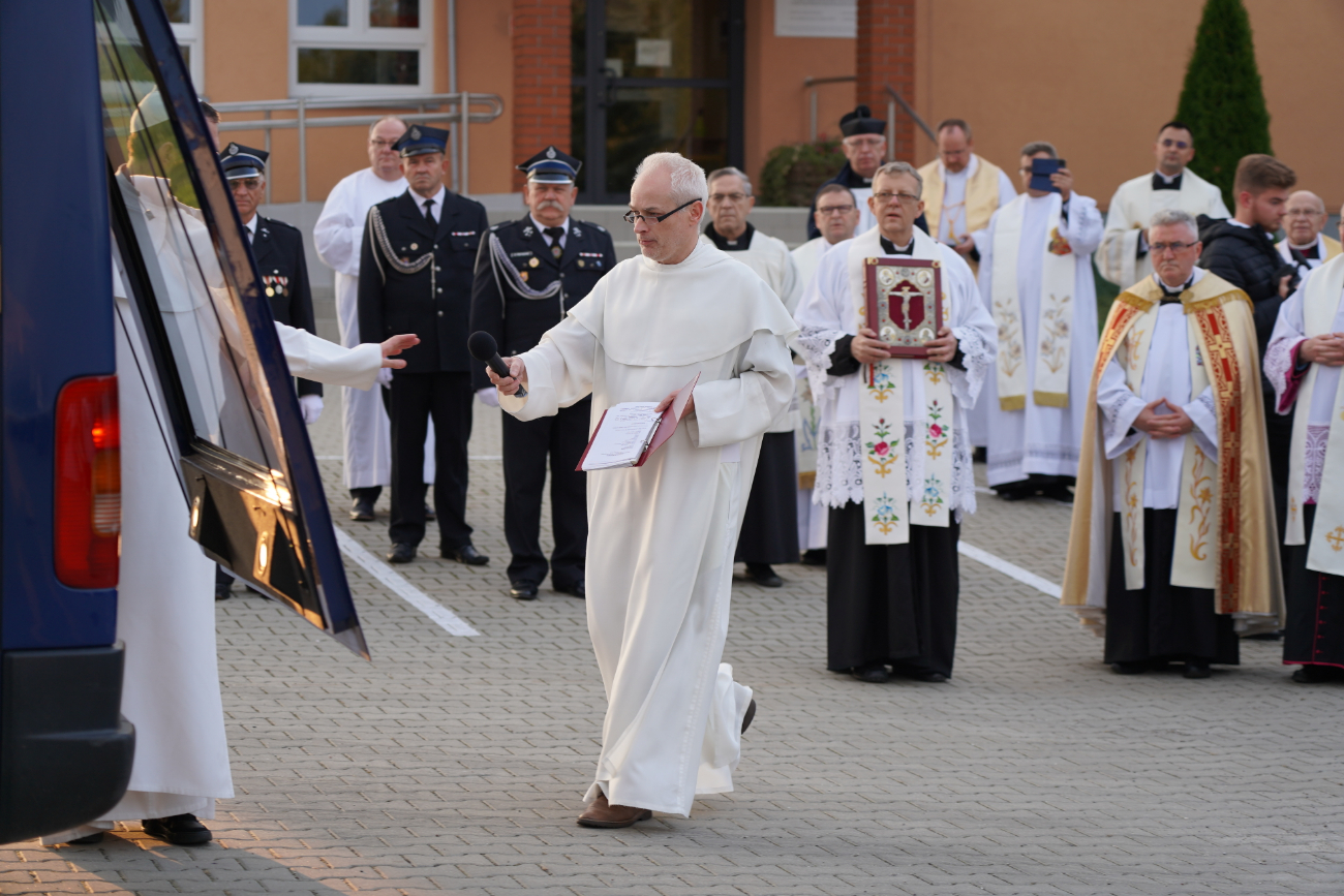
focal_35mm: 96
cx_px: 672
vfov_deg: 14.3
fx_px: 3584
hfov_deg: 21.2
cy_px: 448
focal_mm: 96
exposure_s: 1/160
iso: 200
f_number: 4
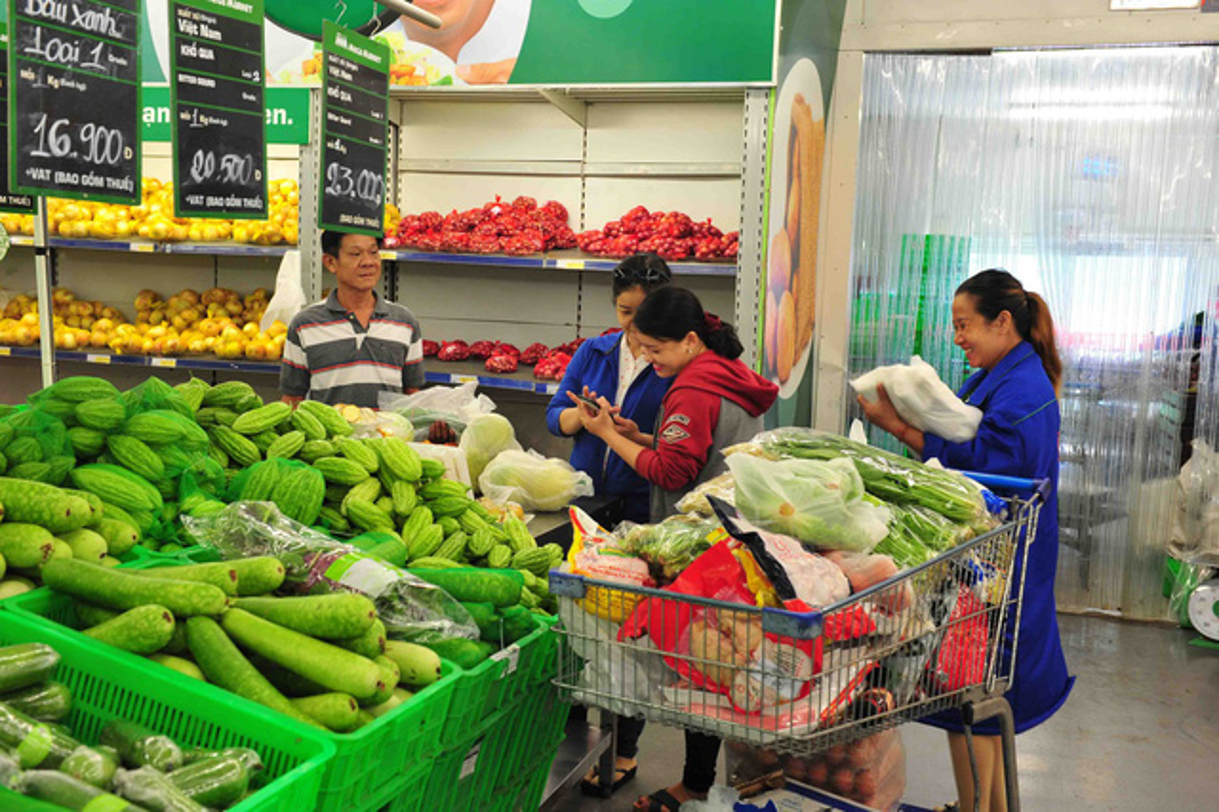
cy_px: 406
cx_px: 610
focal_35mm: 42
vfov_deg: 31.9
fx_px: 1421
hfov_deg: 46.4
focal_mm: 42
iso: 1000
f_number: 5.6
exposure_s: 1/50
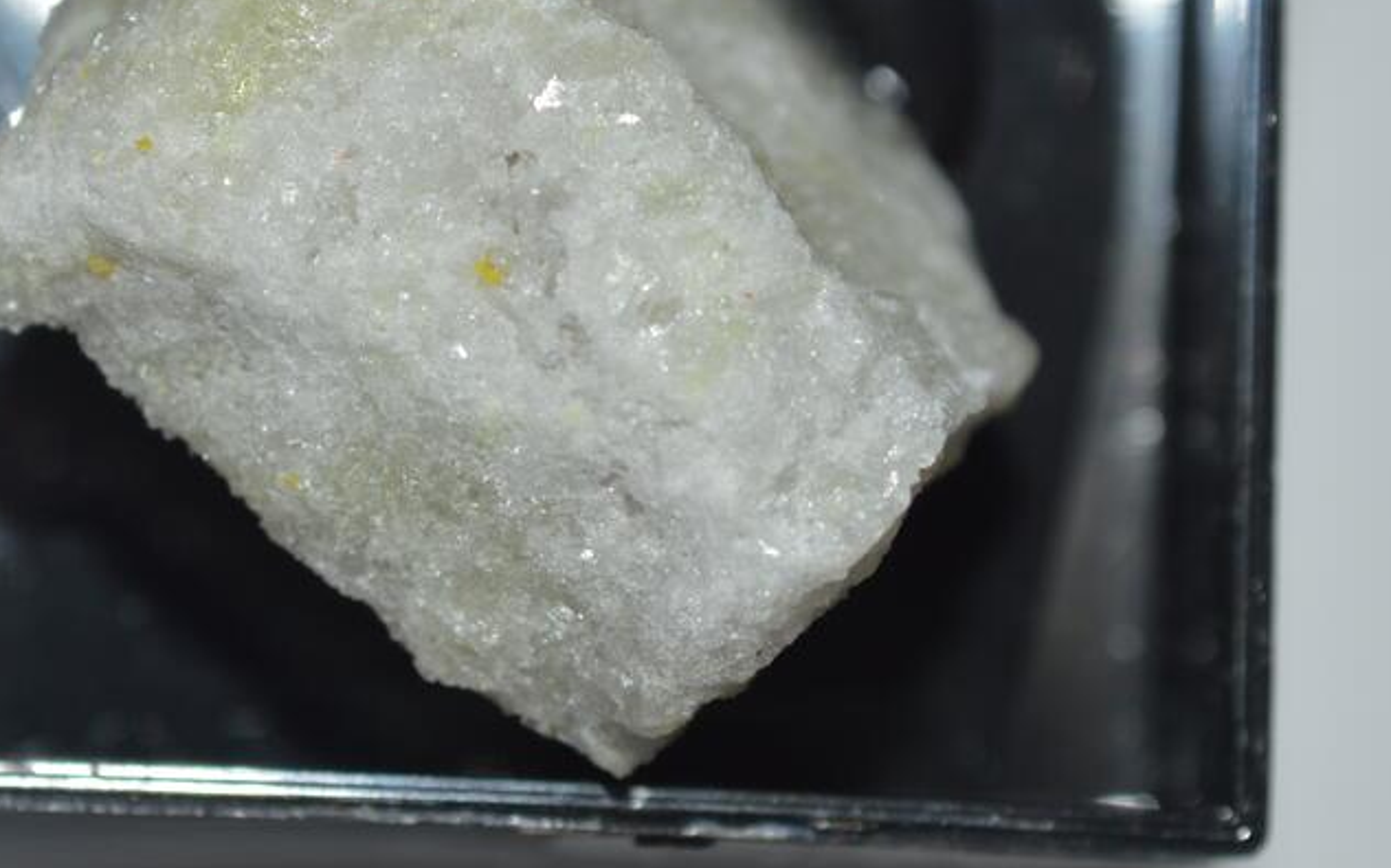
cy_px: 254
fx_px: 6290
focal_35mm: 166
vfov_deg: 7.9
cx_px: 547
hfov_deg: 12.6
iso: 100
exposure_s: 1/60
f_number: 8
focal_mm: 55
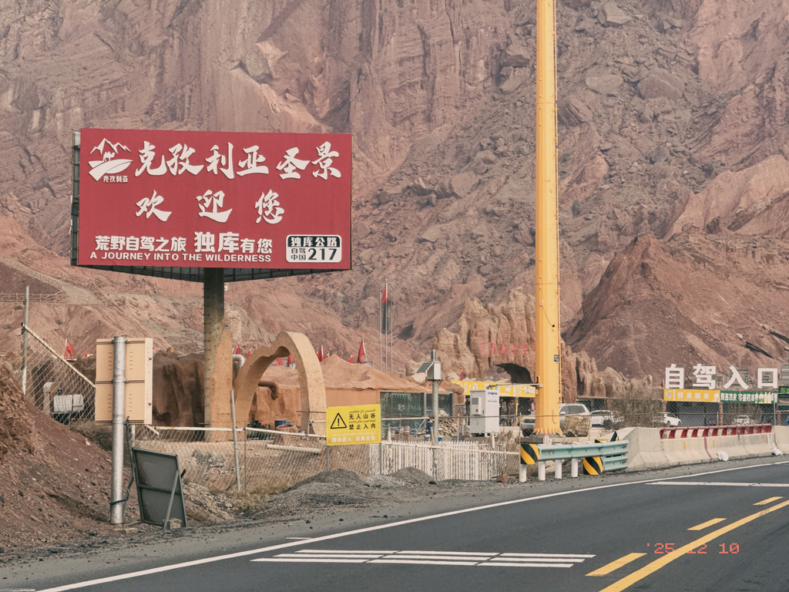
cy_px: 296
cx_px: 394
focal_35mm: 120
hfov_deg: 16.4
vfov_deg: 12.3
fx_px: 2735
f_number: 2.8
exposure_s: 1/591
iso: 50
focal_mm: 15.66
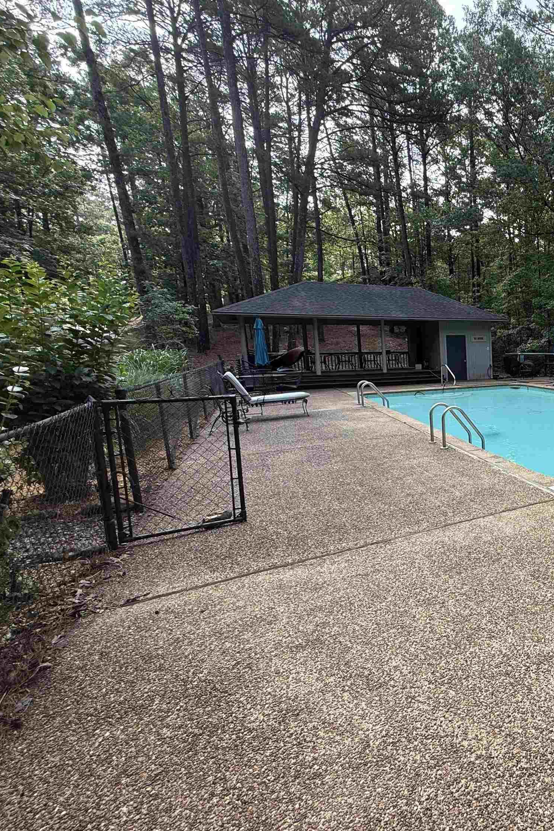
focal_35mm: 20
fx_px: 462
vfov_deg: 84.0
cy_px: 409
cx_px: 550
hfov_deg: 50.5
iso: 50
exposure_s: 1/326
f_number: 2.2
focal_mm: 2.22
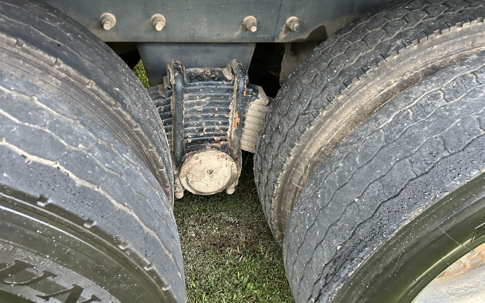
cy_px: 153
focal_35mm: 28
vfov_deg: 44.5
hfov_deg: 66.5
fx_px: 370
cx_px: 244
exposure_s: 1/46
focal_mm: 5.7
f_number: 1.5
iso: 500
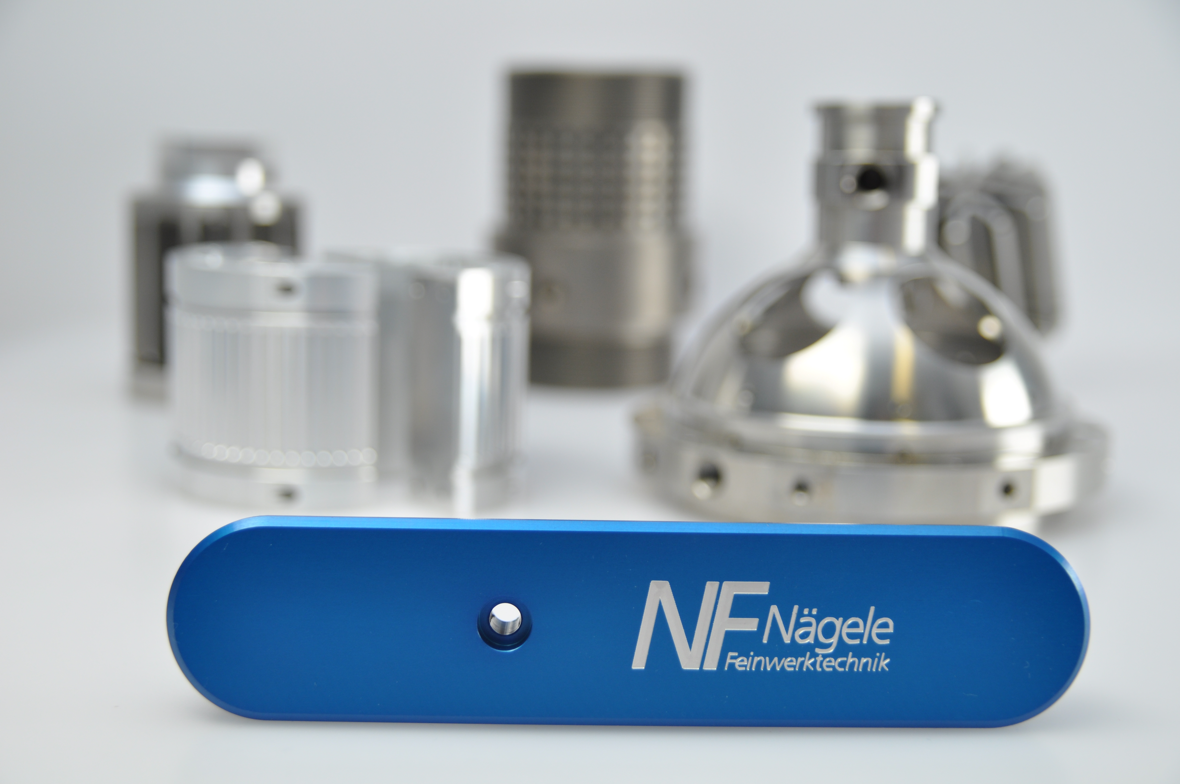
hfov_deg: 38.9
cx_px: 590
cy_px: 392
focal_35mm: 51
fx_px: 1670
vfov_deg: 26.4
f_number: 3.5
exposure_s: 1/200
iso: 200
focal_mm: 34
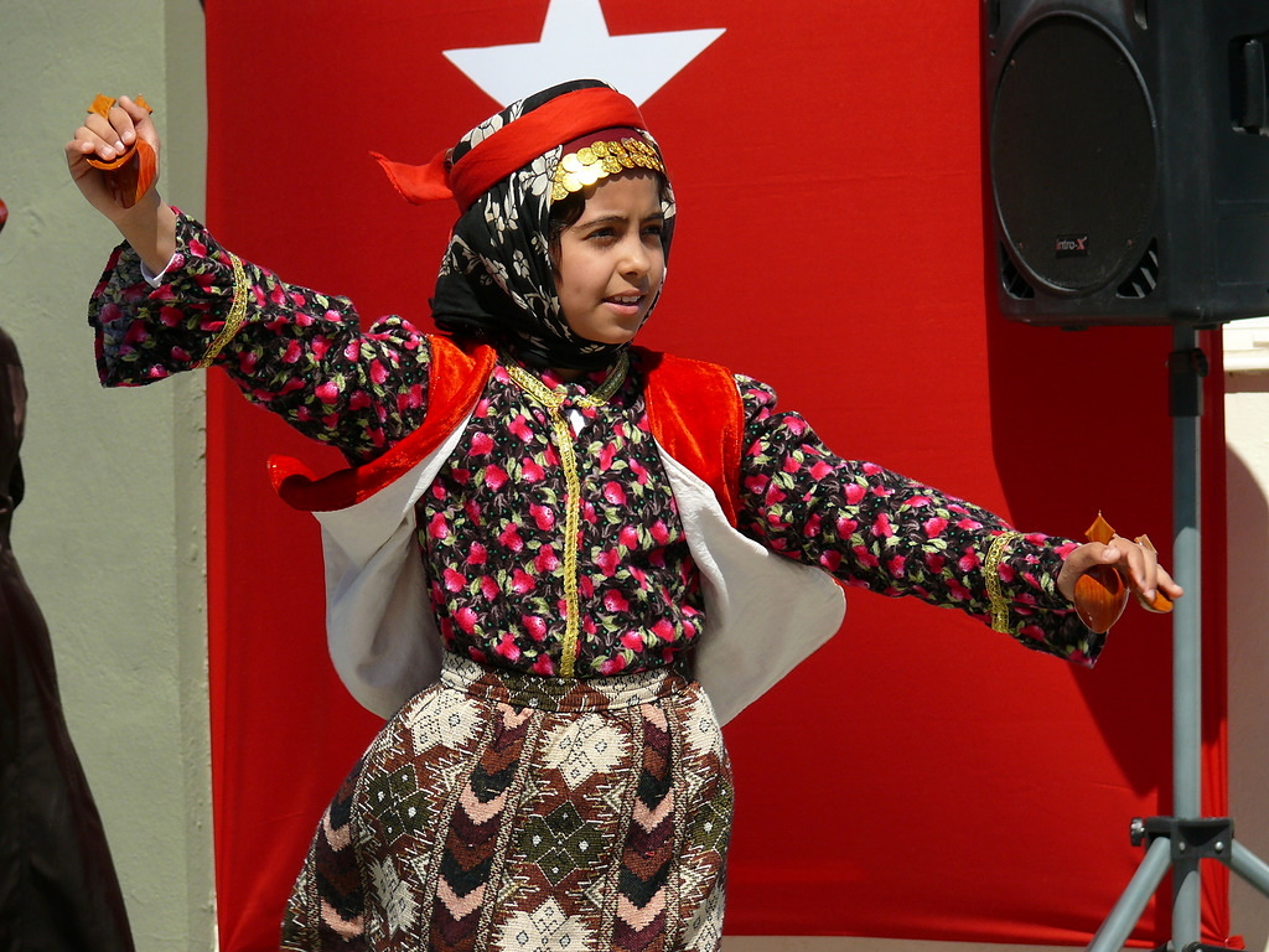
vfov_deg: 6.4
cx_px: 634
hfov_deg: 8.5
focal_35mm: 234
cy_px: 476
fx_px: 8578
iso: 100
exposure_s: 1/320
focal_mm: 49.4
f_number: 5
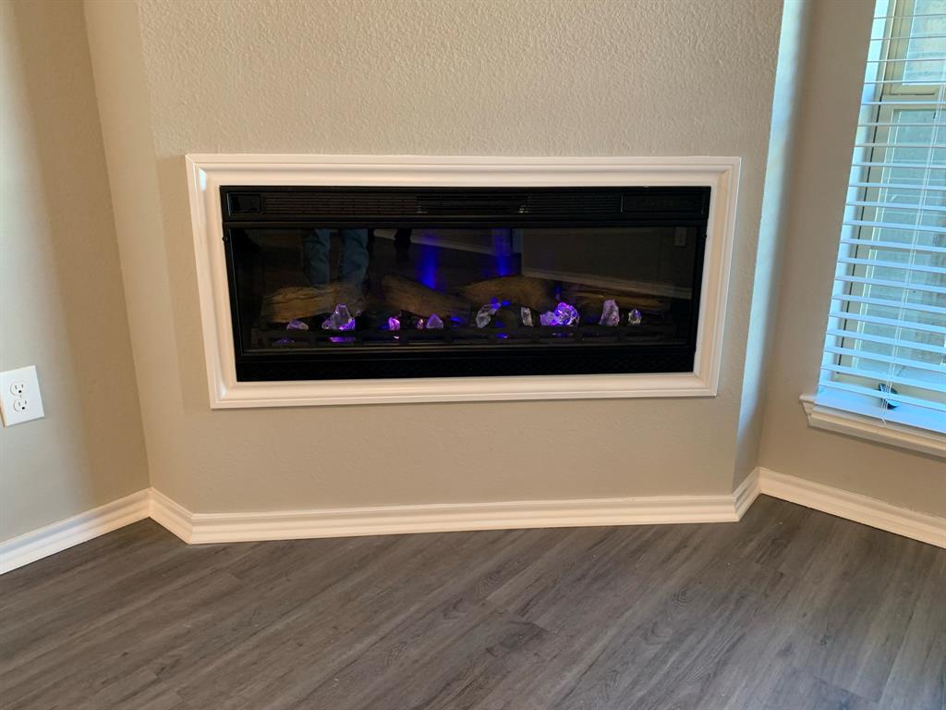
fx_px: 711
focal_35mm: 26
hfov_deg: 67.3
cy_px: 355
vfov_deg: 53.1
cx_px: 473
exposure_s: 1/60
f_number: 1.8
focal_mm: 4.25
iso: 320
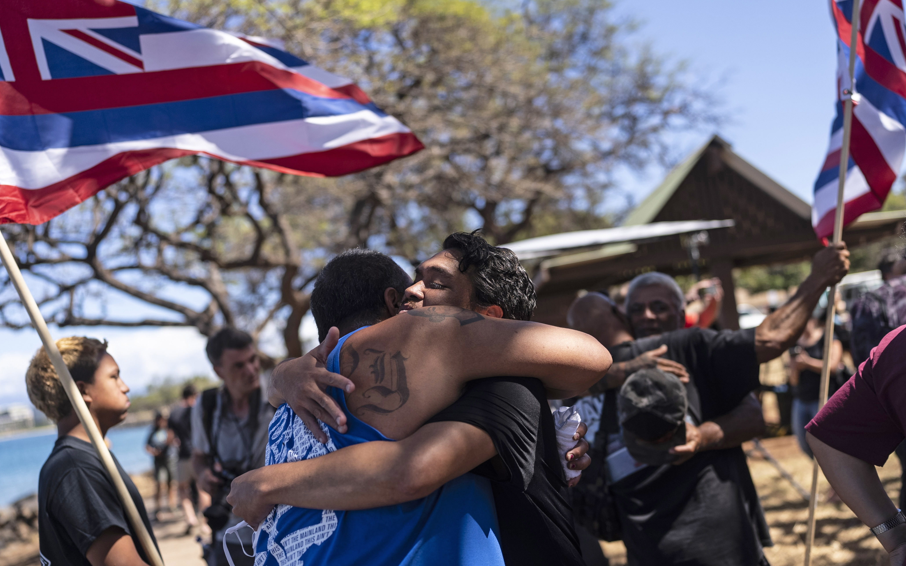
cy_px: 299
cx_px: 453
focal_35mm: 36
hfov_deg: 54.0
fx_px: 889
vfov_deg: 35.3
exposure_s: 1/4000
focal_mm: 35
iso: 125
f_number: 1.8
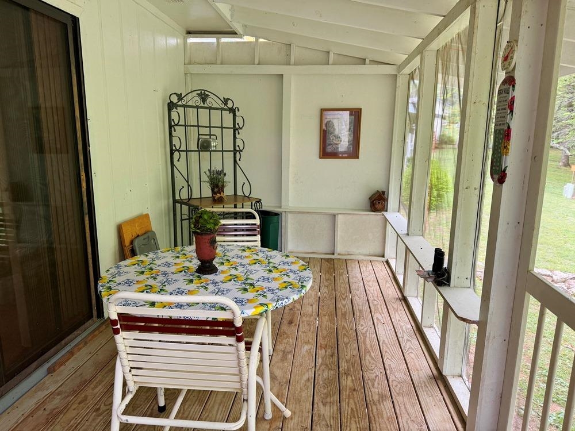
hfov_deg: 71.6
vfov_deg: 56.8
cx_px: 288
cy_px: 216
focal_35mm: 24
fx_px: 399
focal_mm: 6.76
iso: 100
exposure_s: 1/121
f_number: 1.78
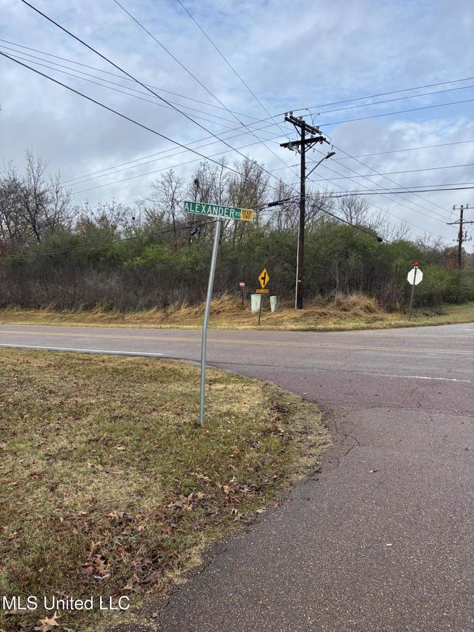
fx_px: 475
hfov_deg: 53.1
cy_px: 316
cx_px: 237
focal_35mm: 26
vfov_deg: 67.3
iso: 50
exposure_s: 1/2288
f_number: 1.6
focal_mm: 5.96
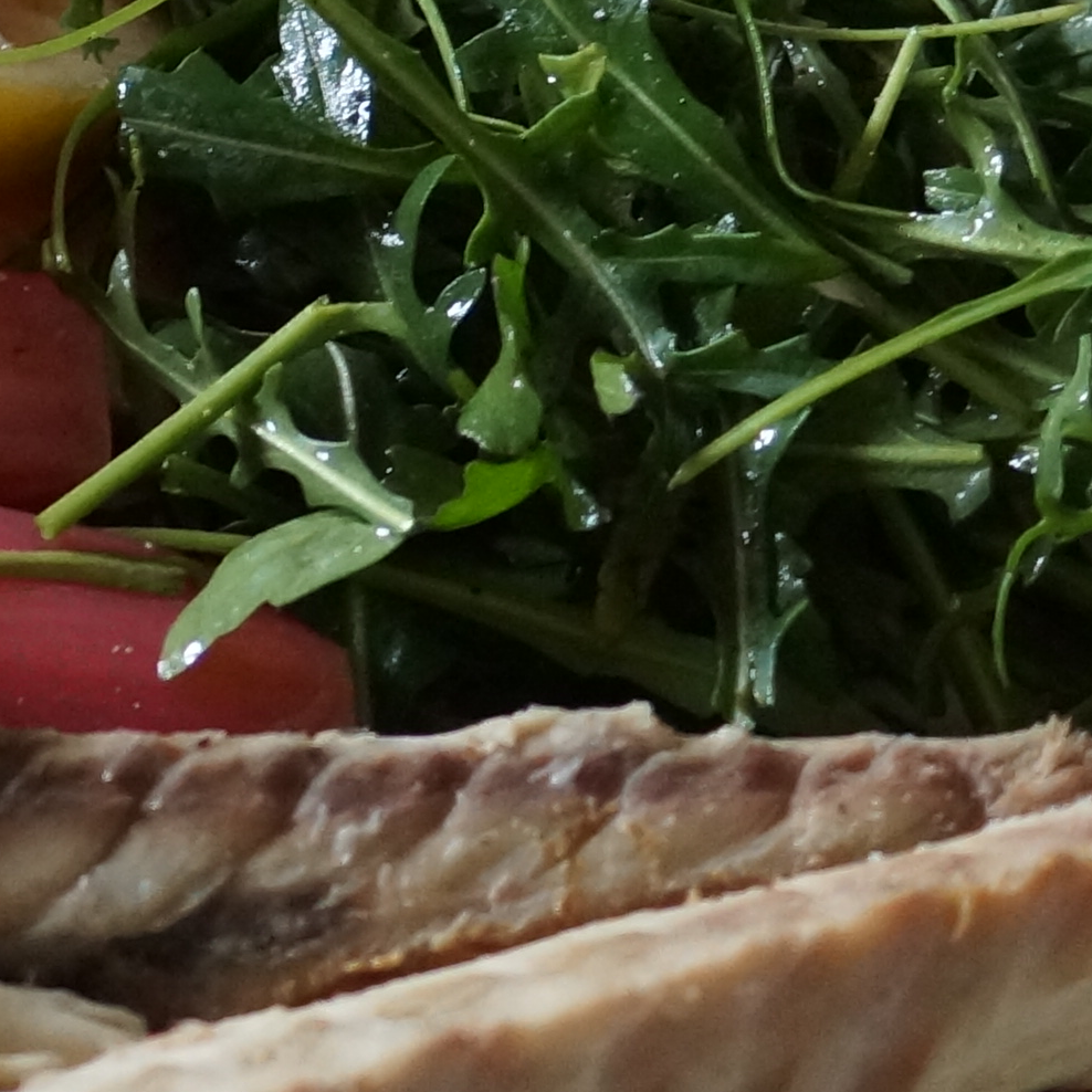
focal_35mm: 190
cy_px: 269
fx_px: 6781
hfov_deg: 8.9
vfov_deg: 9.2
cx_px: -810
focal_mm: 30
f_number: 4
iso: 1250
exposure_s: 1/60
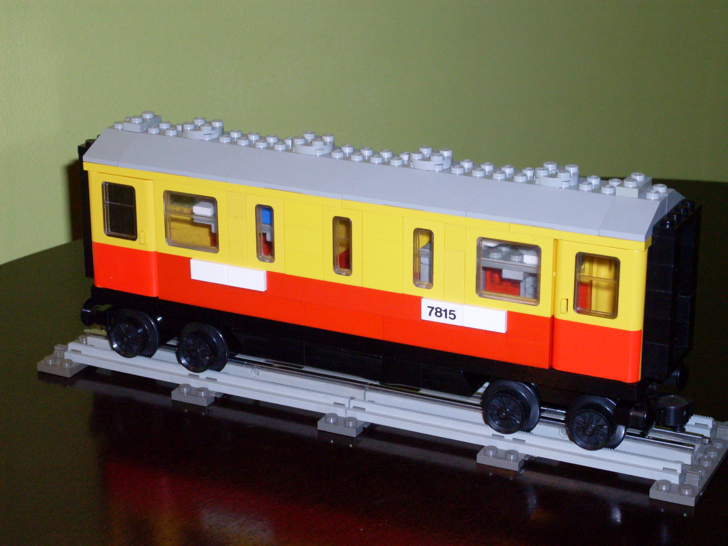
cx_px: 364
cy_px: 273
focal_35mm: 92
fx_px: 1935
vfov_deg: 16.1
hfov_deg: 21.3
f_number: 4.4
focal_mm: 15.3
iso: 200
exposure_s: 1/60
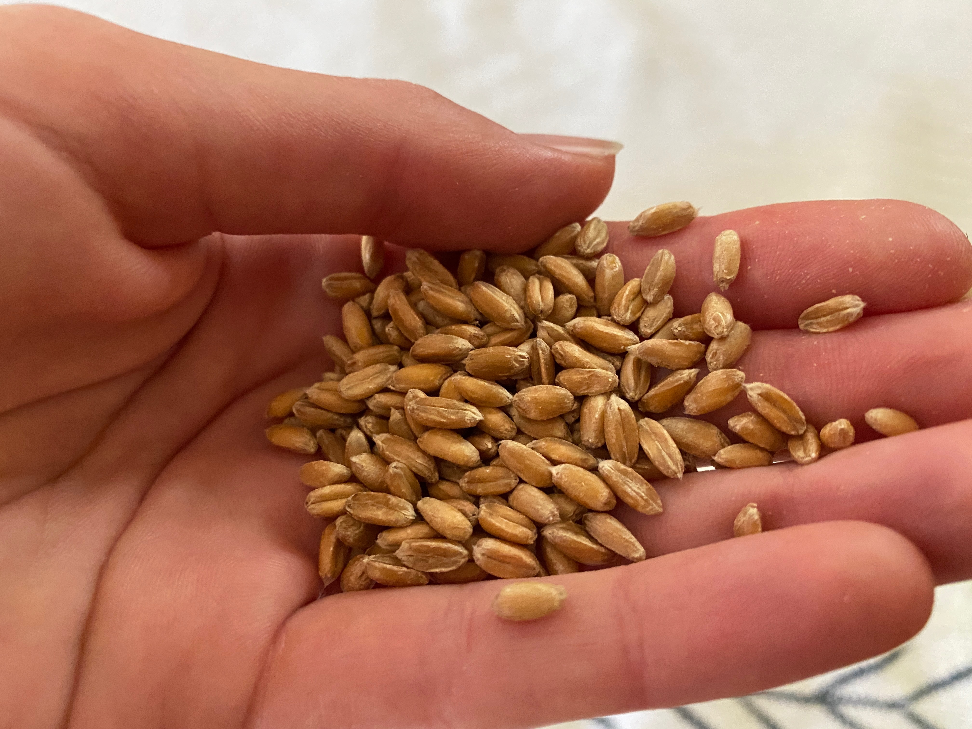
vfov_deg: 53.1
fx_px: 730
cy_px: 364
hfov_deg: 67.3
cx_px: 486
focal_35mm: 26
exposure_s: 1/60
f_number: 1.8
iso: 500
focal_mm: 4.25
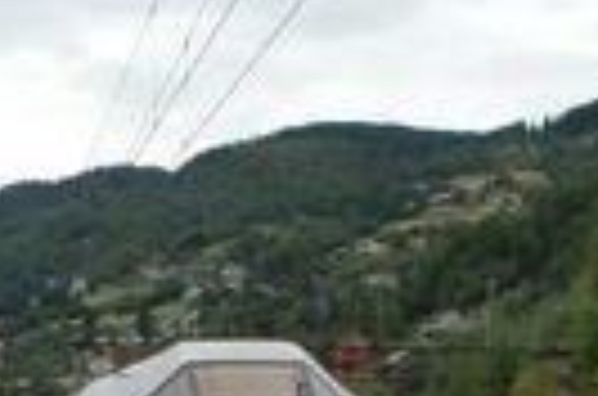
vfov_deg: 10.1
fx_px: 2187
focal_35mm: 132
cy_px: 526
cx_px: 148
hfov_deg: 15.5
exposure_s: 1/160
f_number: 7.1
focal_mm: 18
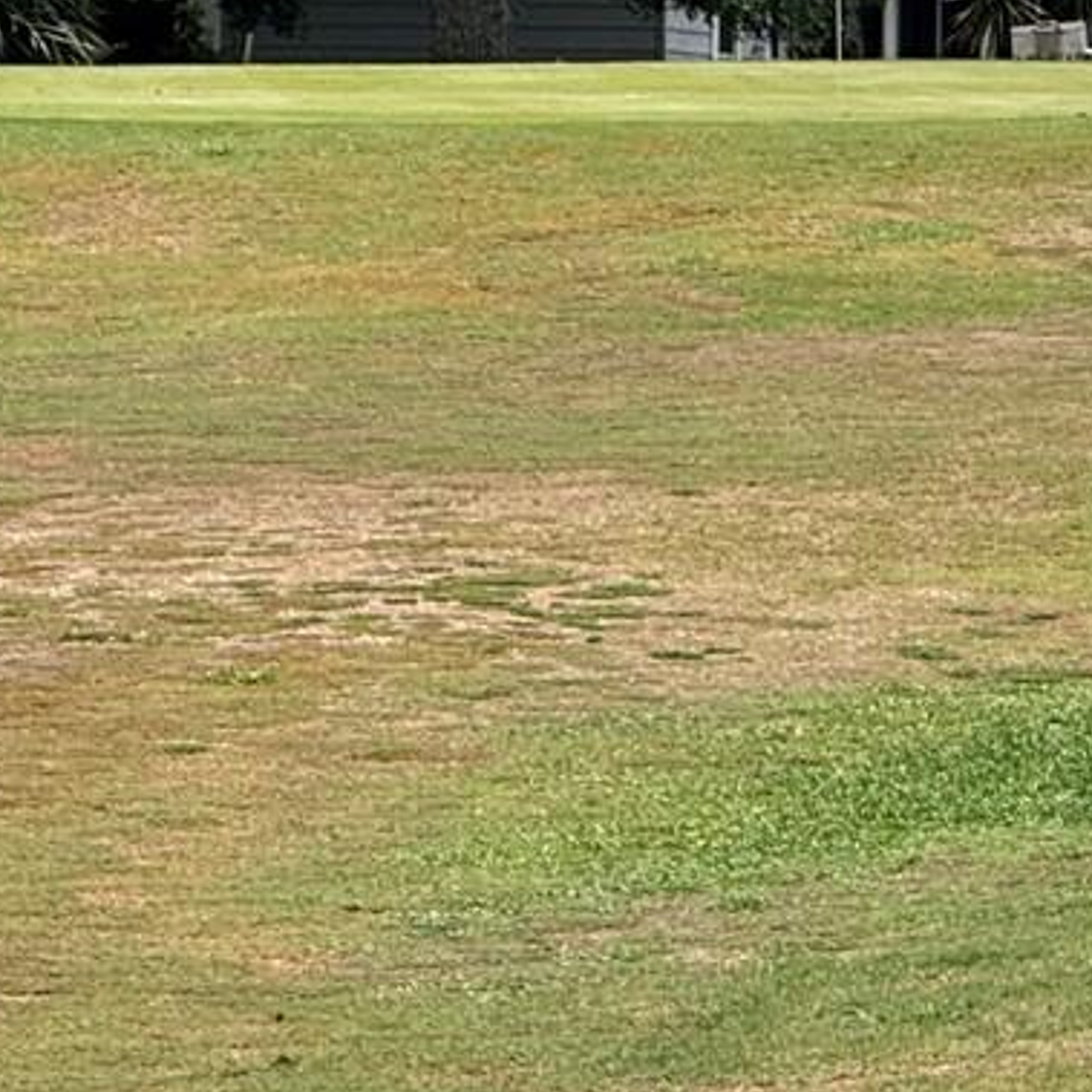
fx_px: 15989
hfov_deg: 3.9
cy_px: 452
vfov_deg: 3.9
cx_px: 1432
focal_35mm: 448
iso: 50
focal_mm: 15.66
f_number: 2.8
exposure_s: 1/1294
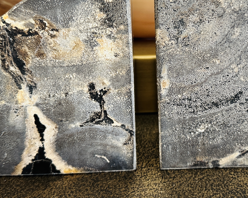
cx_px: 151
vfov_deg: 36.3
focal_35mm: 41
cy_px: 74
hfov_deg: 44.5
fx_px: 301
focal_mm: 6.86
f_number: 1.78
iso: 200
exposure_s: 1/120
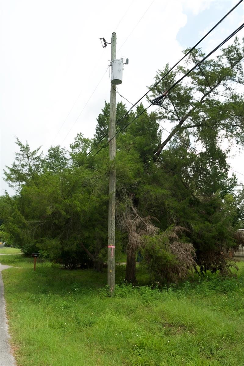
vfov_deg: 61.9
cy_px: 183
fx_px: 305
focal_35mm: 30
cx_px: 122
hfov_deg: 43.6
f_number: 5.6
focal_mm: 20
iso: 100
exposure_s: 1/80
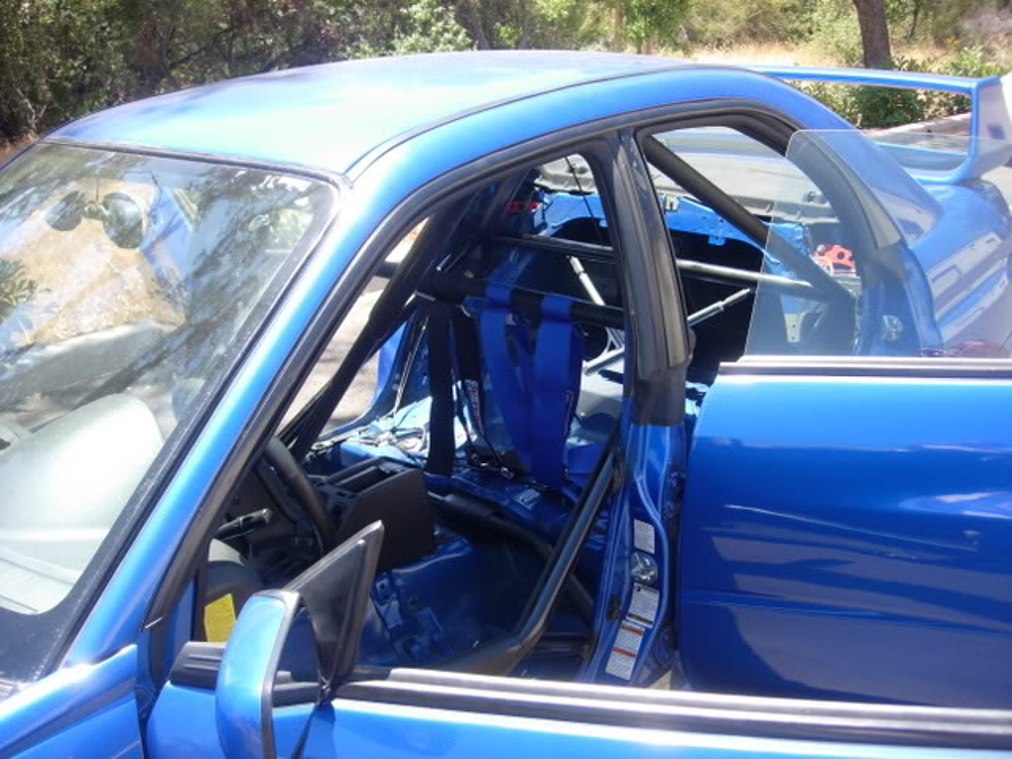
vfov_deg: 37.7
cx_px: 506
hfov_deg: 49.0
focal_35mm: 38
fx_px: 1111
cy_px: 380
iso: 64
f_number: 2.8
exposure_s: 1/279
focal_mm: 7.8
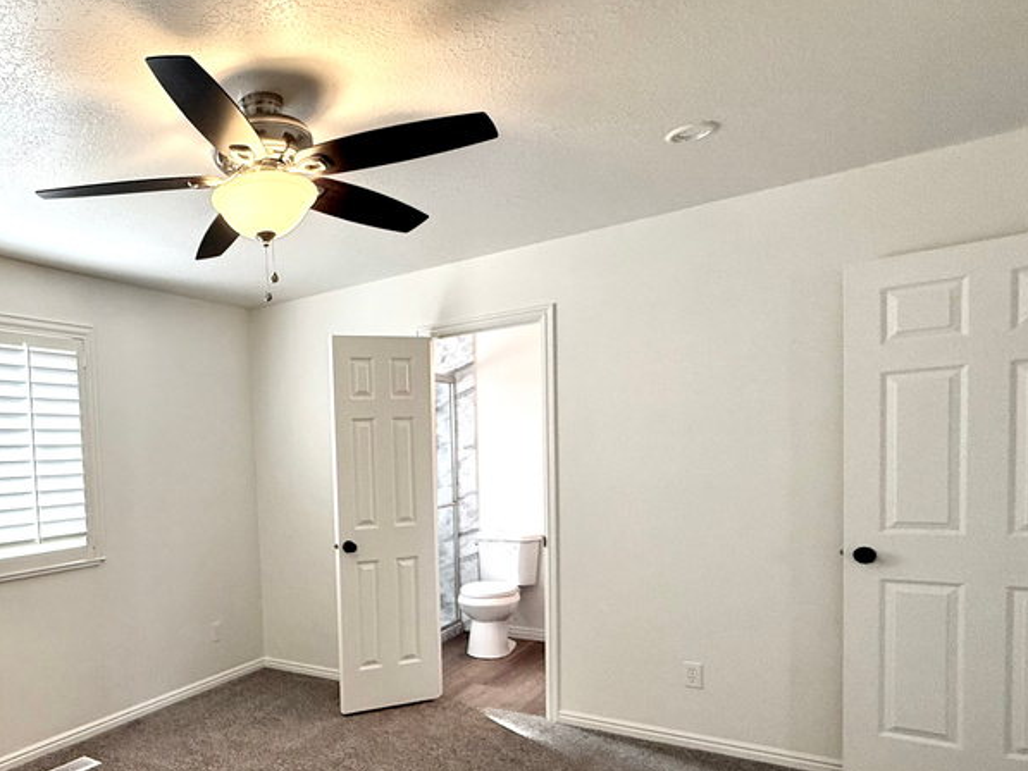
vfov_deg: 55.8
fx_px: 713
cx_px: 217
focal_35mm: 24
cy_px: 503
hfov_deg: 65.6
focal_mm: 2.22
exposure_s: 1/120
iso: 125
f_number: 2.2
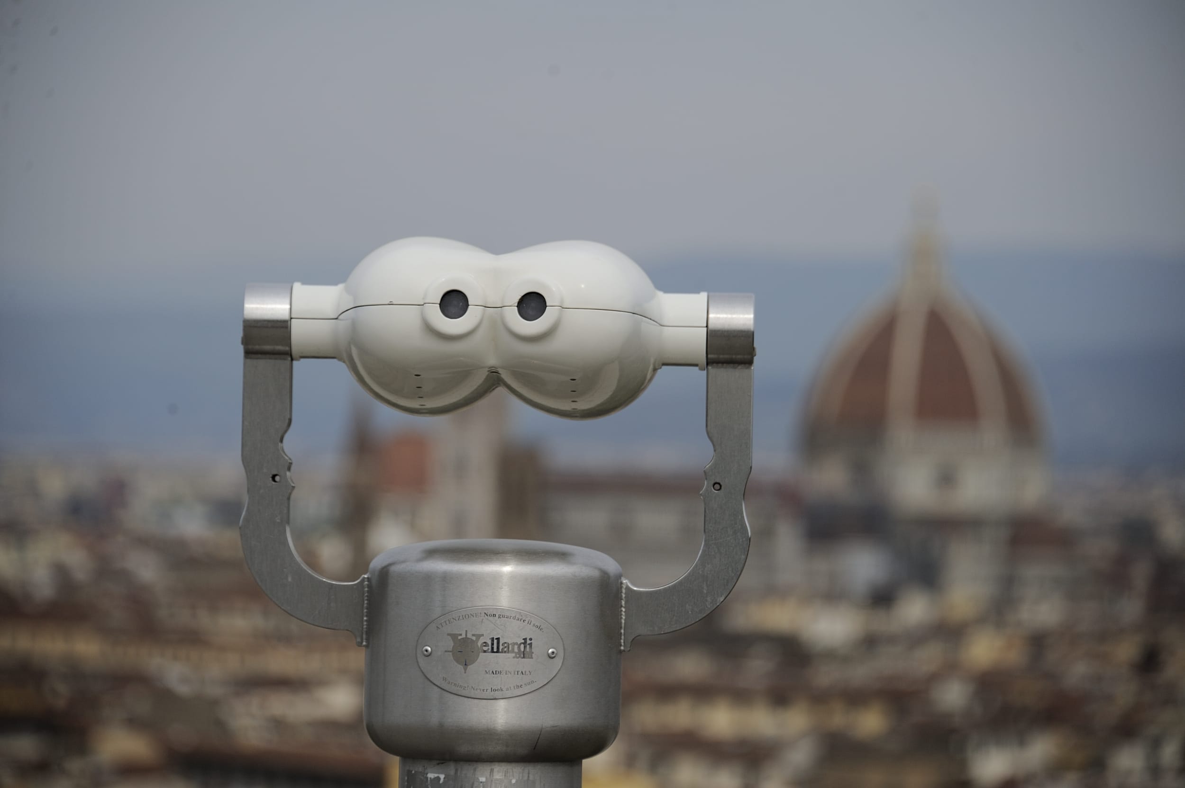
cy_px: 394
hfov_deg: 10.8
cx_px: 592
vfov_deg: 7.2
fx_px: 6251
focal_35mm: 190
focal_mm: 190
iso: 200
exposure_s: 1/2000
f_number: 5.6
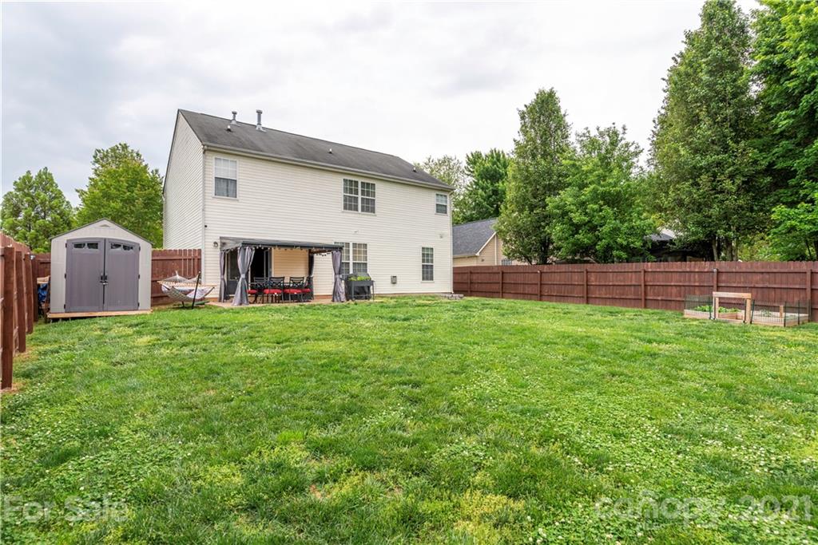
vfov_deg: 64.6
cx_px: 409
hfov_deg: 86.9
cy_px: 272
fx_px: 432
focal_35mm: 19
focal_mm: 19
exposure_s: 1/1000
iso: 320
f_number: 5.6
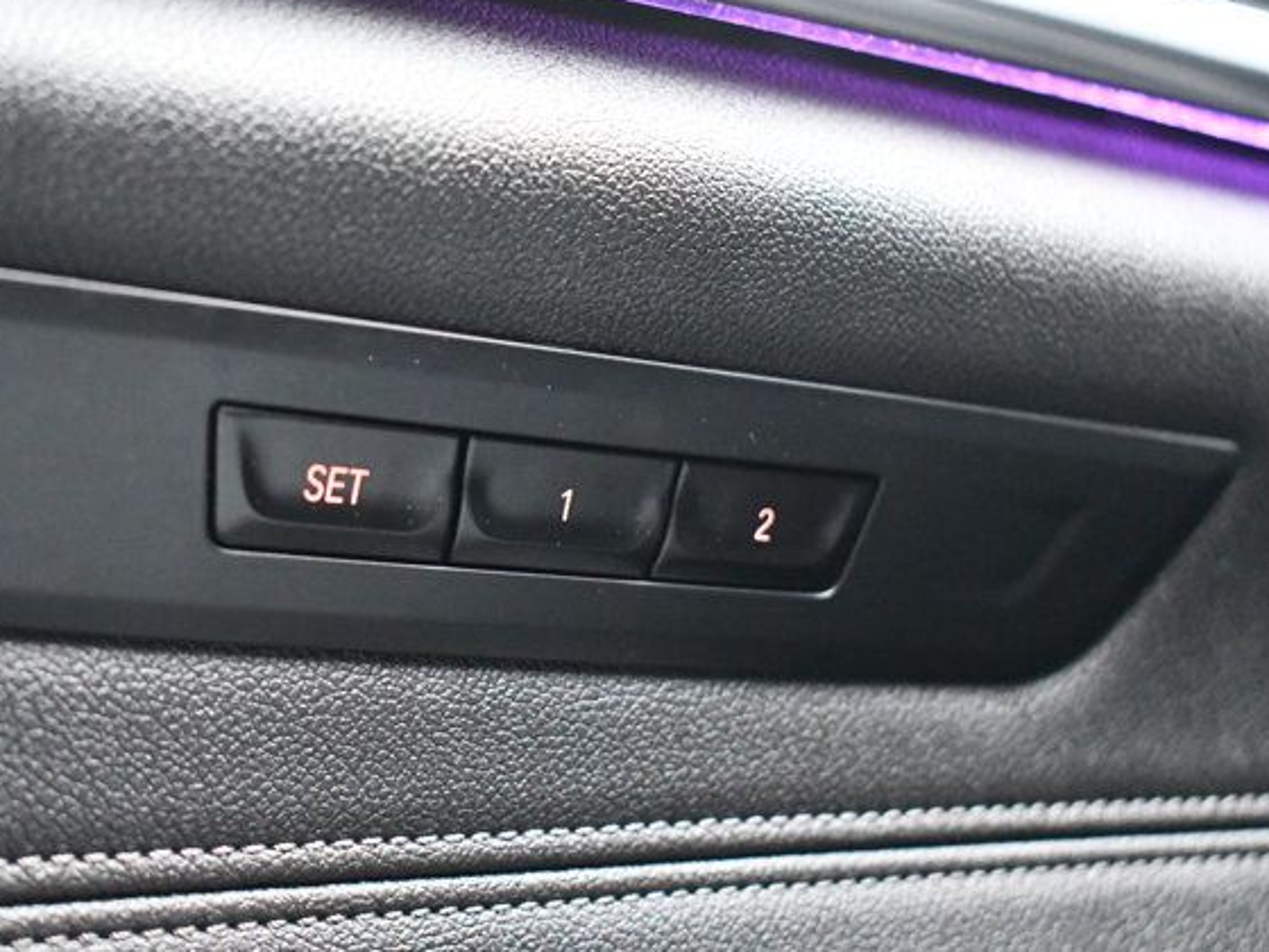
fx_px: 2420
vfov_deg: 22.3
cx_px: 564
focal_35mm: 66
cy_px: 470
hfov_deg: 29.4
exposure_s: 1/30
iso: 12800
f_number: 5
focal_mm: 40
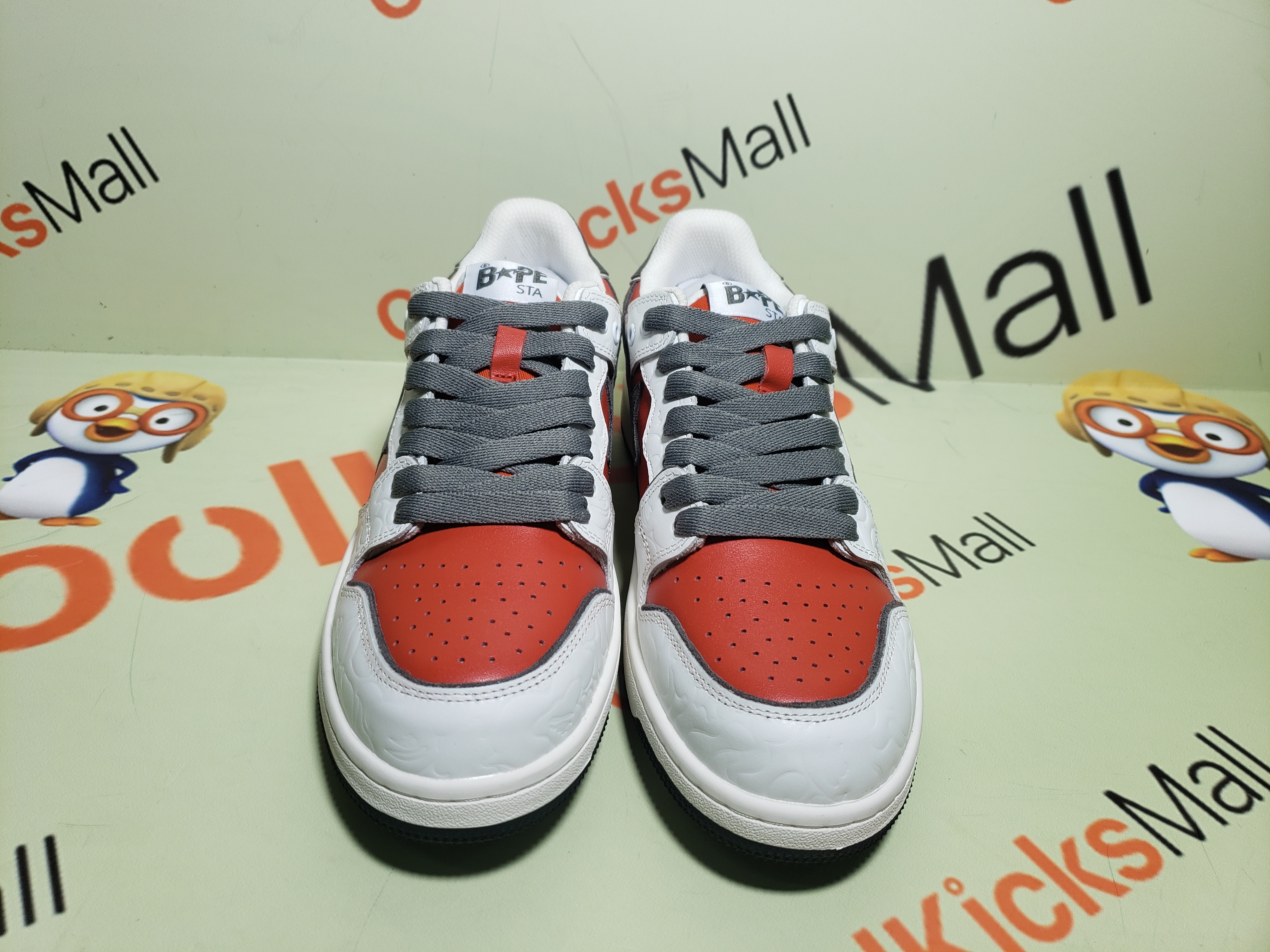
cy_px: 476
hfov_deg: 67.3
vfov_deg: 53.1
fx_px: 954
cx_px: 635
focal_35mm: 26
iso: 50
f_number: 1.5
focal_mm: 4.3
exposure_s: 1/472
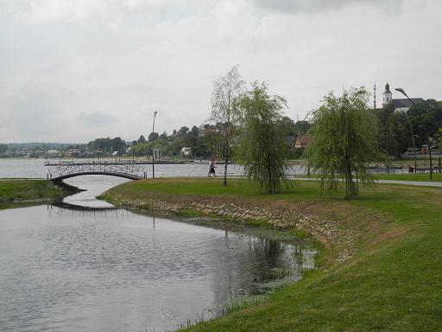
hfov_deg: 31.7
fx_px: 779
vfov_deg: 24.0
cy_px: 166
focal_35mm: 61
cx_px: 221
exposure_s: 1/1000
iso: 100
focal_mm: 13
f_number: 4.5
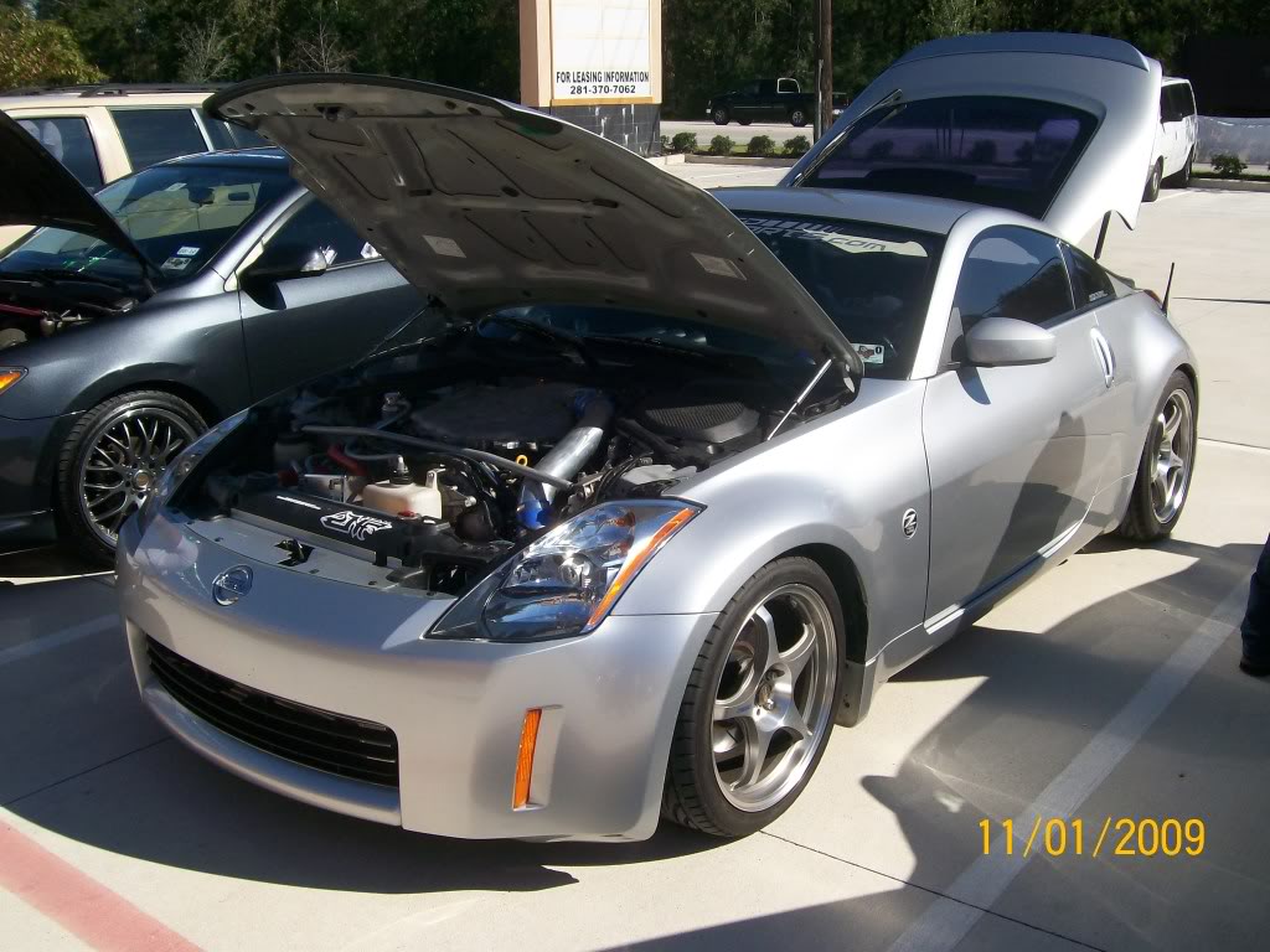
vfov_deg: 39.7
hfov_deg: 51.4
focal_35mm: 36
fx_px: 1321
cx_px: 635
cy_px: 476
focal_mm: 6
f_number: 4.8
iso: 80
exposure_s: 1/720
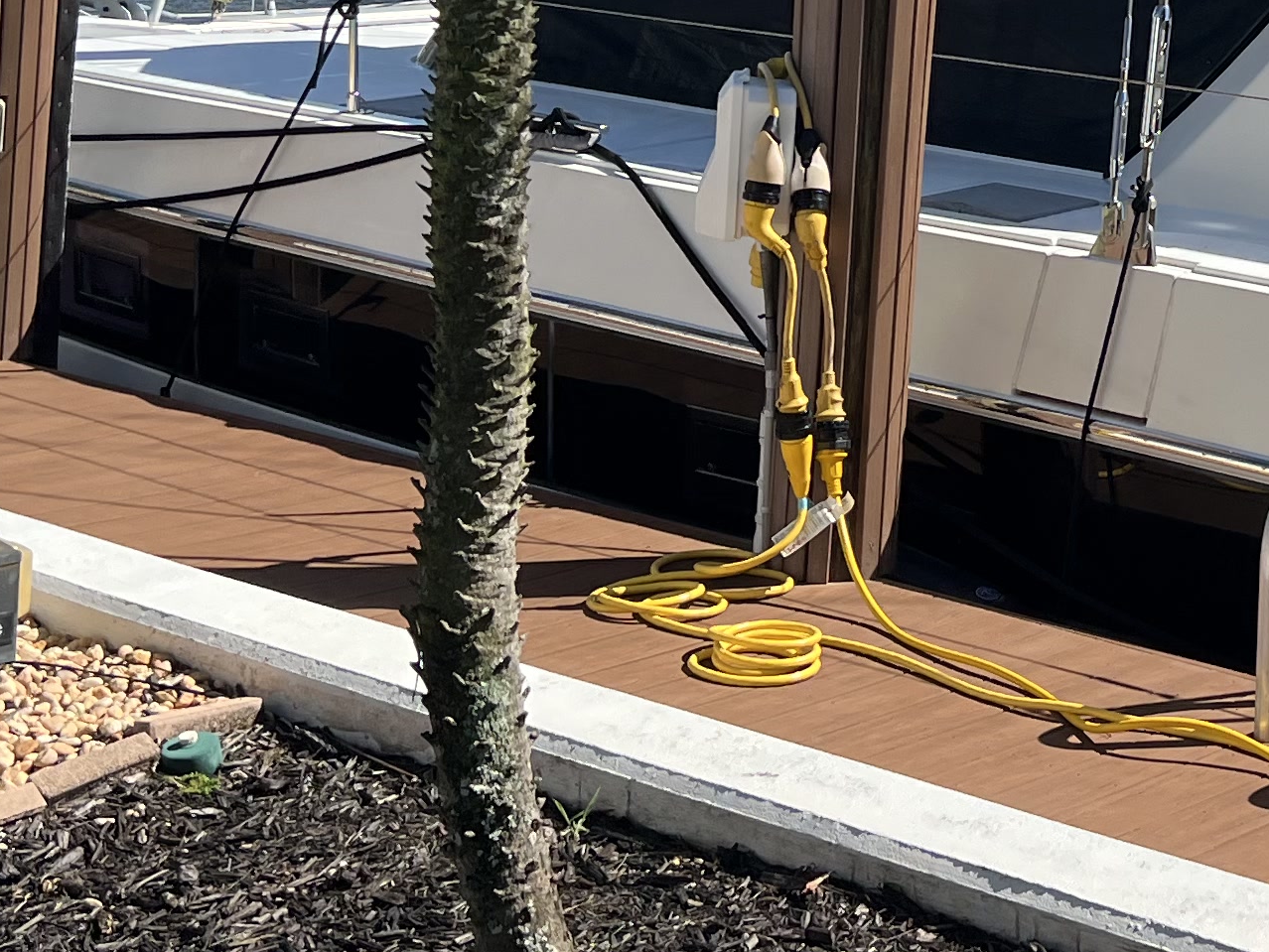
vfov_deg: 17.4
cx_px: 1194
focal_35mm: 82
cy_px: -89
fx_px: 3007
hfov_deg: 23.1
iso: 50
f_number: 1.5
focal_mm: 5.7
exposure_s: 1/3571
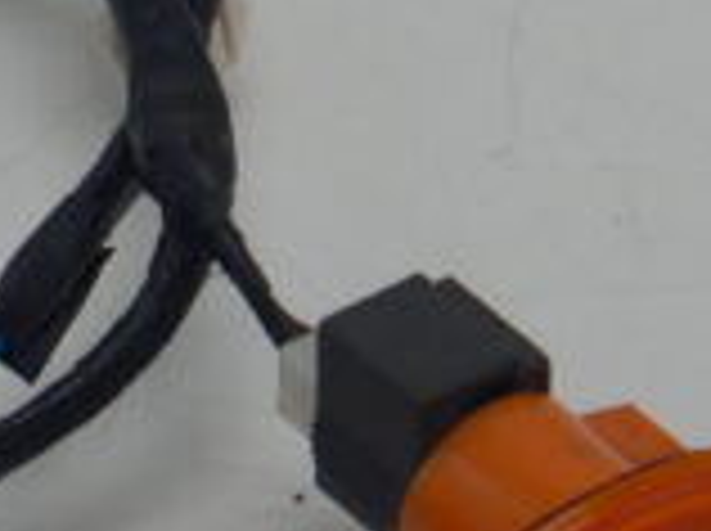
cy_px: 104
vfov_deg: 3.5
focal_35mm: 419
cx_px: -45
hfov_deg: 4.7
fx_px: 8593
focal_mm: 19.7
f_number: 4.8
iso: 125
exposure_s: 1/200
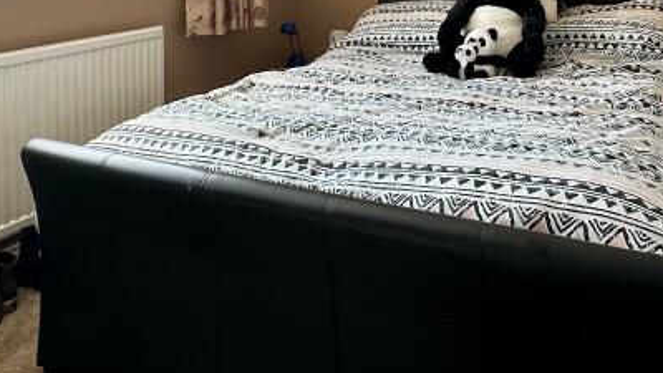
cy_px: -18
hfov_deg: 51.6
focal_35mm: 39
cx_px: 335
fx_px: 686
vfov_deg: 28.2
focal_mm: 2.22
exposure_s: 1/99
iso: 40
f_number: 2.2
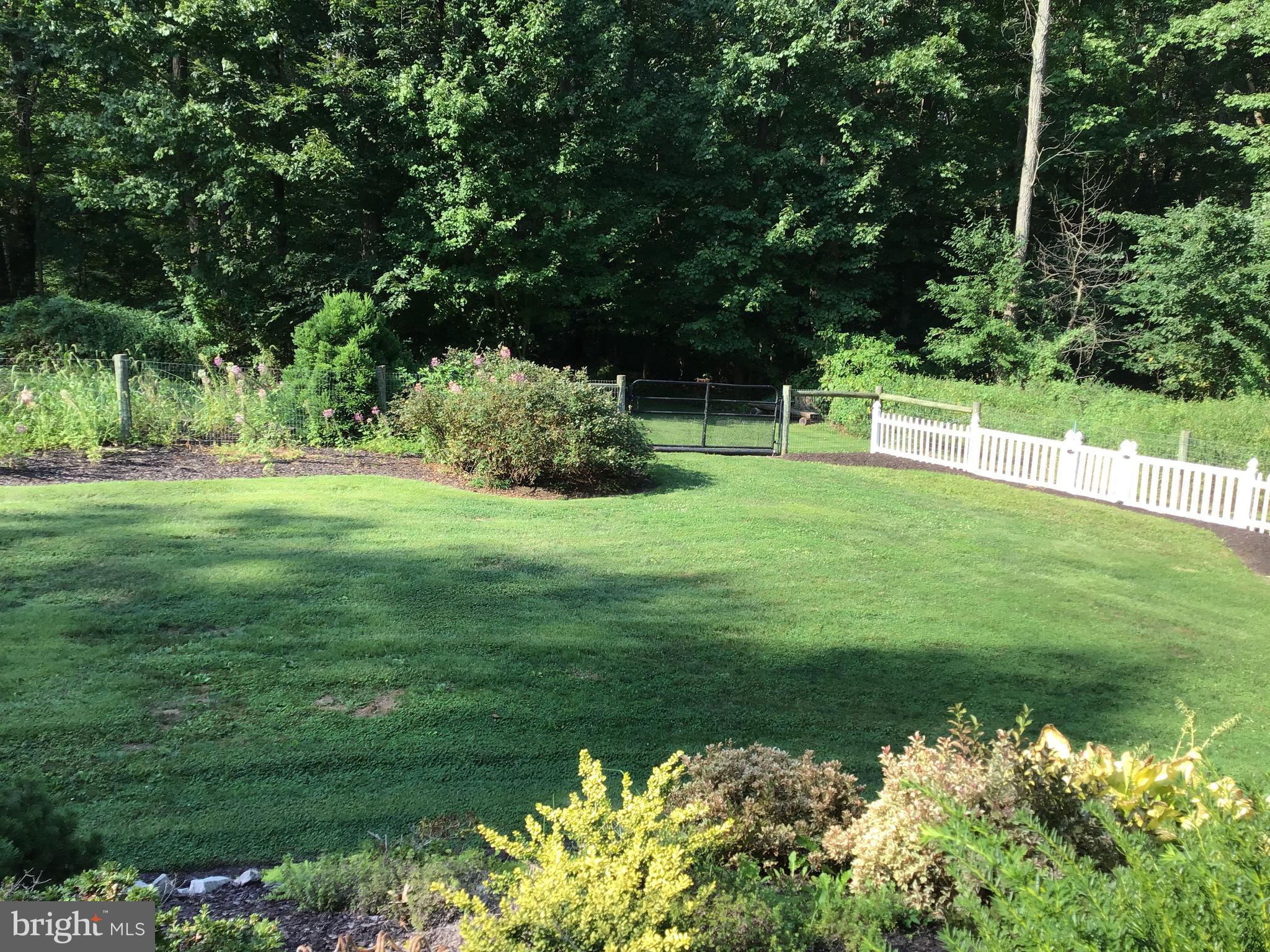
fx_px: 1137
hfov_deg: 58.4
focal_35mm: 31
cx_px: 635
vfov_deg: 45.4
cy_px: 476
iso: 25
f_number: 2.4
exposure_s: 1/302
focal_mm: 3.3
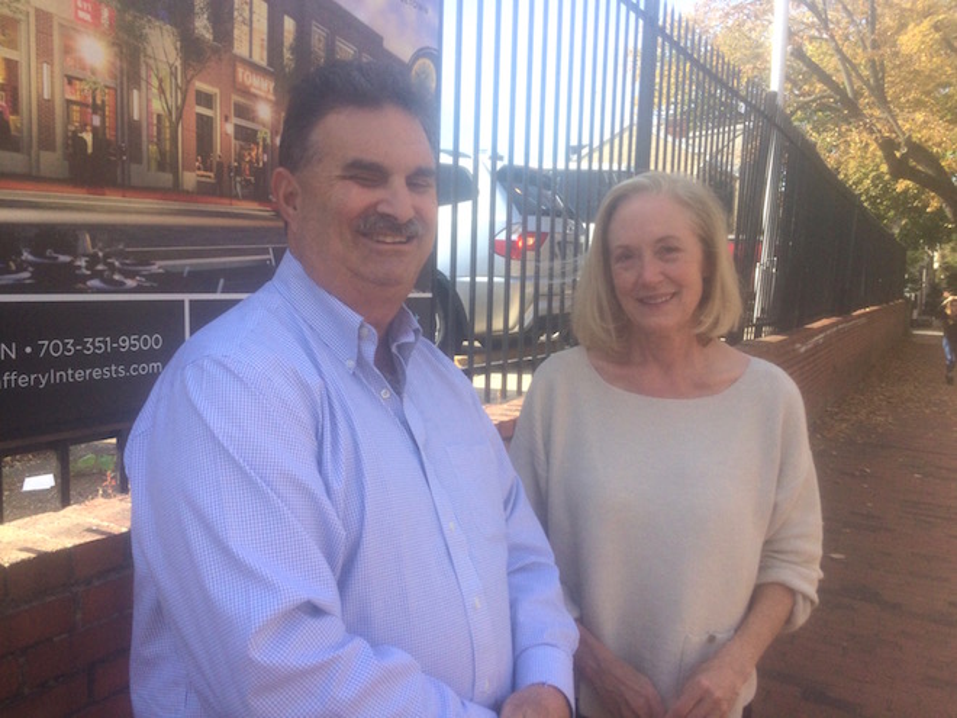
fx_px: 802
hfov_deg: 61.7
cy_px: 359
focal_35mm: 29
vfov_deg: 48.2
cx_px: 478
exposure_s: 1/1080
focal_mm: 4.15
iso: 50
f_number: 2.2
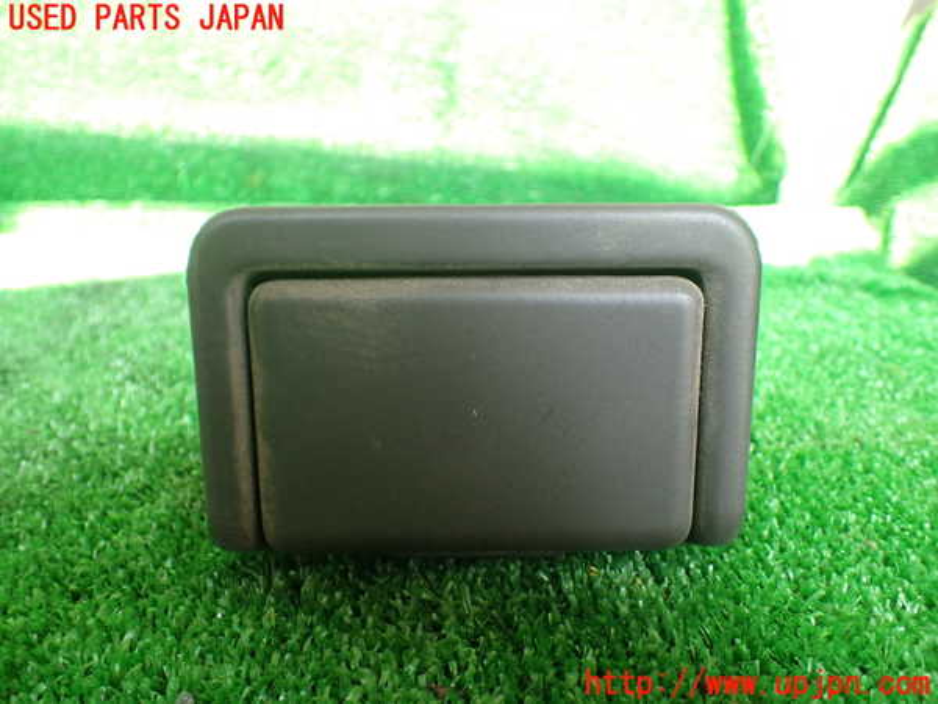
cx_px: 469
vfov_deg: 46.8
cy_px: 352
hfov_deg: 60.0
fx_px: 813
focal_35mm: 30
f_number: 2.3
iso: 200
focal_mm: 5.4
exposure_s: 1/125
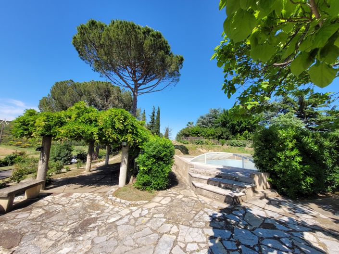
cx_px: 170
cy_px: 127
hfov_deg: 106.2
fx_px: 127
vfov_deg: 89.9
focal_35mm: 13
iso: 40
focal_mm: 1.74
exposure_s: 1/1189
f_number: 2.2
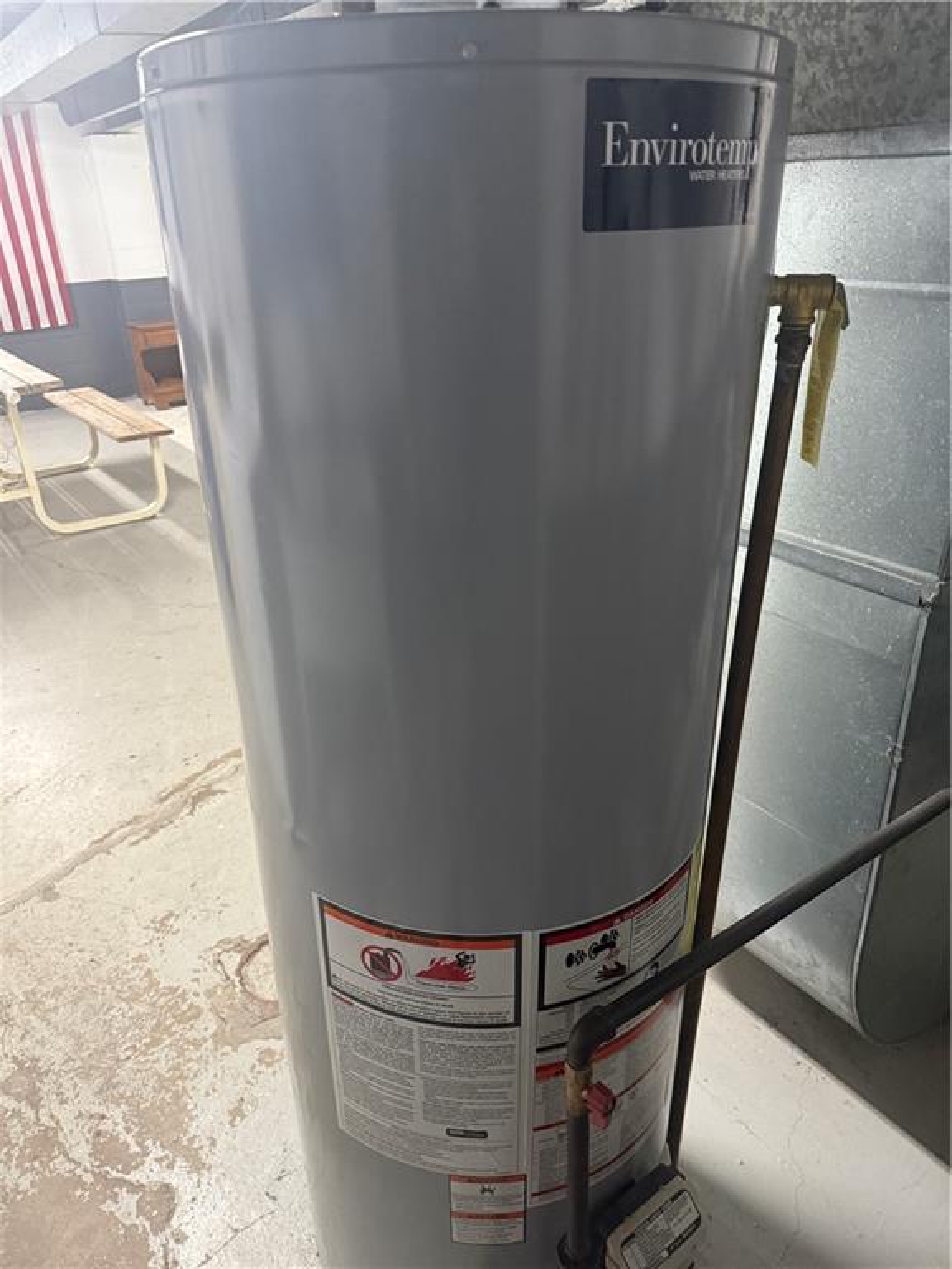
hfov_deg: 56.8
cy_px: 634
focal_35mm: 24
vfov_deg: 71.6
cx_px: 476
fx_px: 880
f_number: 1.78
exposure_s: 1/60
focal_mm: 6.76
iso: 640
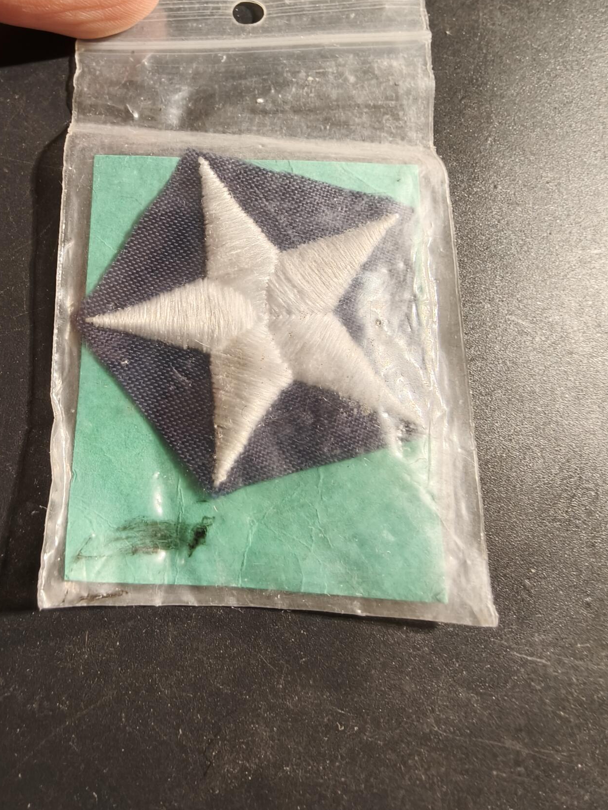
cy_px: 420
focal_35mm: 25
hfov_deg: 54.9
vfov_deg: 69.4
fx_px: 585
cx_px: 309
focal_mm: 2.32
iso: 250
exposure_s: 1/100
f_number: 2
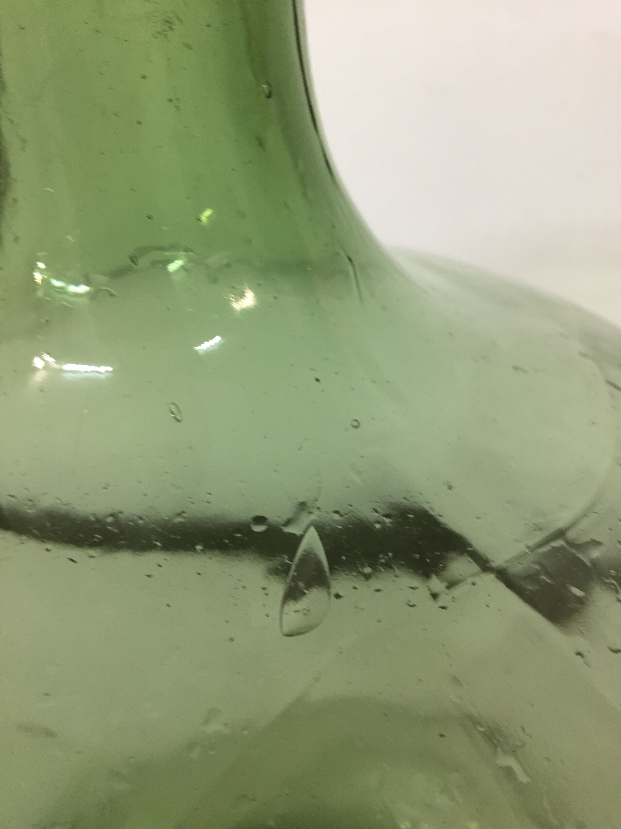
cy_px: 414
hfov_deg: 48.2
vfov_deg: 61.7
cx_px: 310
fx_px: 694
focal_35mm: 29
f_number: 2.2
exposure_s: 1/33
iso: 160
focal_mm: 4.15
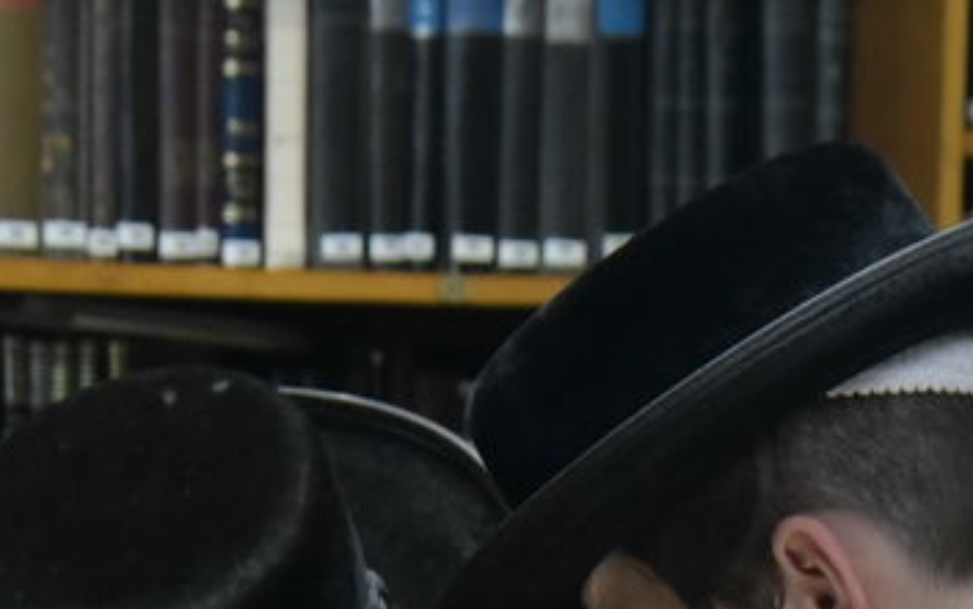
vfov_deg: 6.8
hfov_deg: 11.2
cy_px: 1236
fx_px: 4935
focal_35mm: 186
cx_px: 708
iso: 3200
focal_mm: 46
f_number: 5.6
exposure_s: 1/200
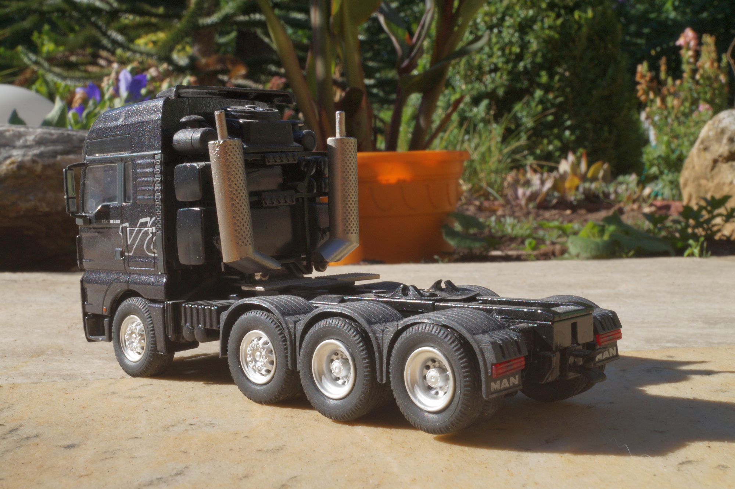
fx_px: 918
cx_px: 368
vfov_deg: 29.8
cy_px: 244
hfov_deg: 43.6
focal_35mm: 45
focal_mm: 30
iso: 250
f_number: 25
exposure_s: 1/60
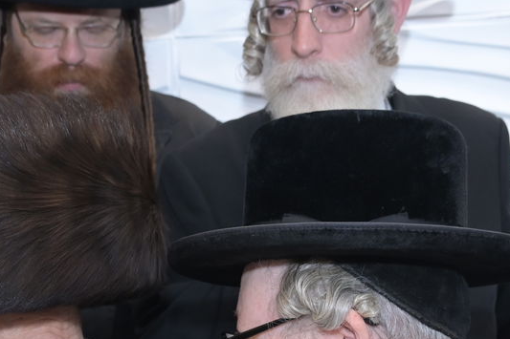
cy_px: 413
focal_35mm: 84
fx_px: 1190
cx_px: 207
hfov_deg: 24.2
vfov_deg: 15.6
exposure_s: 1/200
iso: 1250
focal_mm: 32
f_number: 5.6
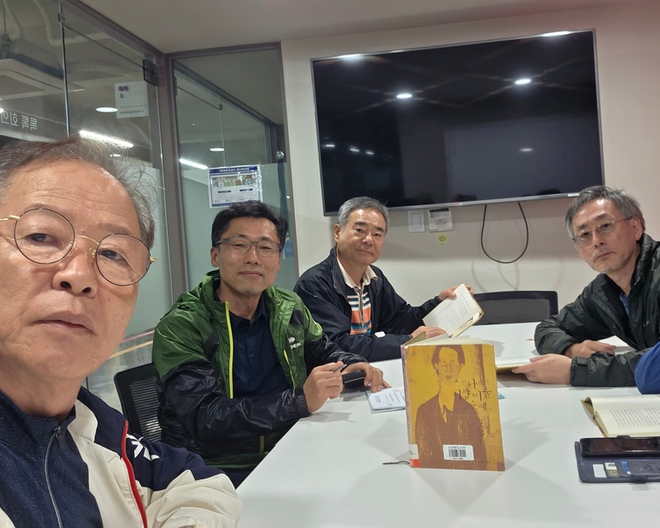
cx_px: 396
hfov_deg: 55.3
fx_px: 625
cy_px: 240
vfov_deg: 45.7
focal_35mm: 32
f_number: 2.2
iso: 250
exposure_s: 1/60.2
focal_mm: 3.3
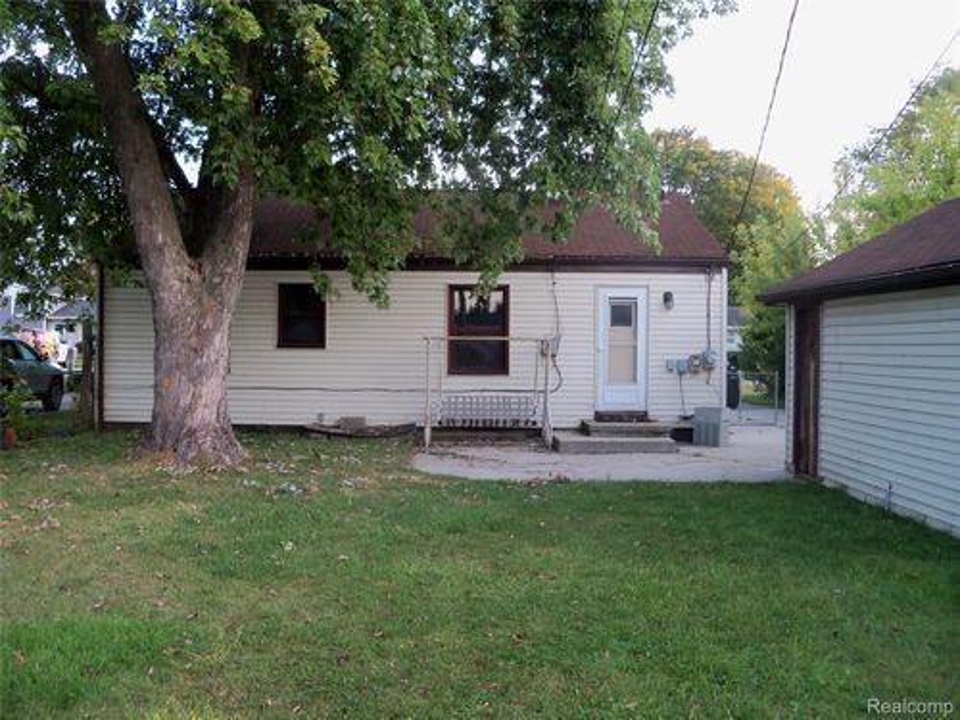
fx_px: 971
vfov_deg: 40.7
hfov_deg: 52.6
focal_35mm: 35
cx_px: 480
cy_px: 360
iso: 200
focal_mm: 6.2
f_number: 3.5
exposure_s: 1/40
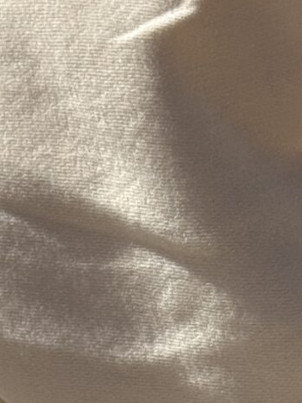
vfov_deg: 7.2
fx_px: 3046
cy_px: 881
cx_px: 112
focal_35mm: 262
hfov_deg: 5.7
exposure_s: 1/7092
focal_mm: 6.76
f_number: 1.78
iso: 64
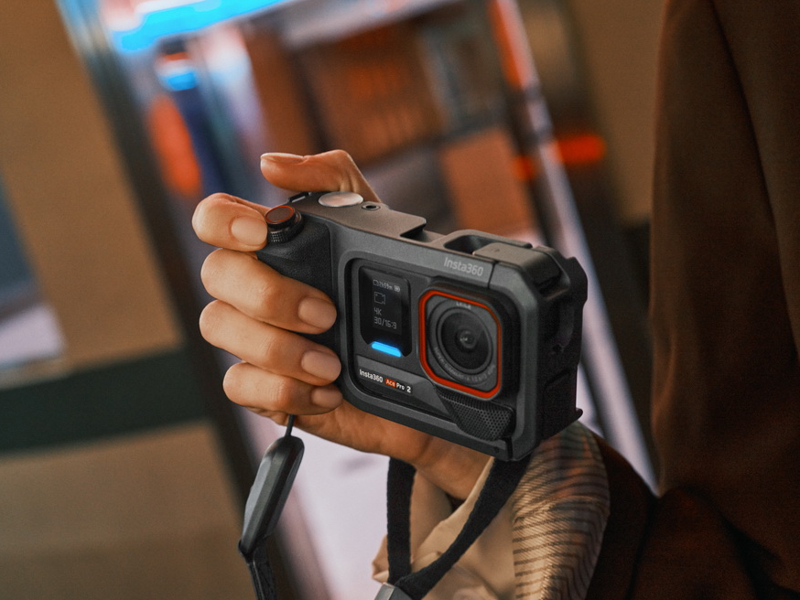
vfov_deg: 26.6
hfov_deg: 34.9
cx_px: 405
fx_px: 1271
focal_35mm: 55
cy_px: 304
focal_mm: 50
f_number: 5.6
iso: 1600
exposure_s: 1/100
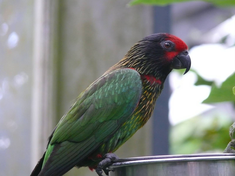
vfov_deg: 4.3
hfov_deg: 5.7
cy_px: 88
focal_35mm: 345
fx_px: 2342
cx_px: 118
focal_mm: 72.9
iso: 400
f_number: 3.6
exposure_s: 1/60
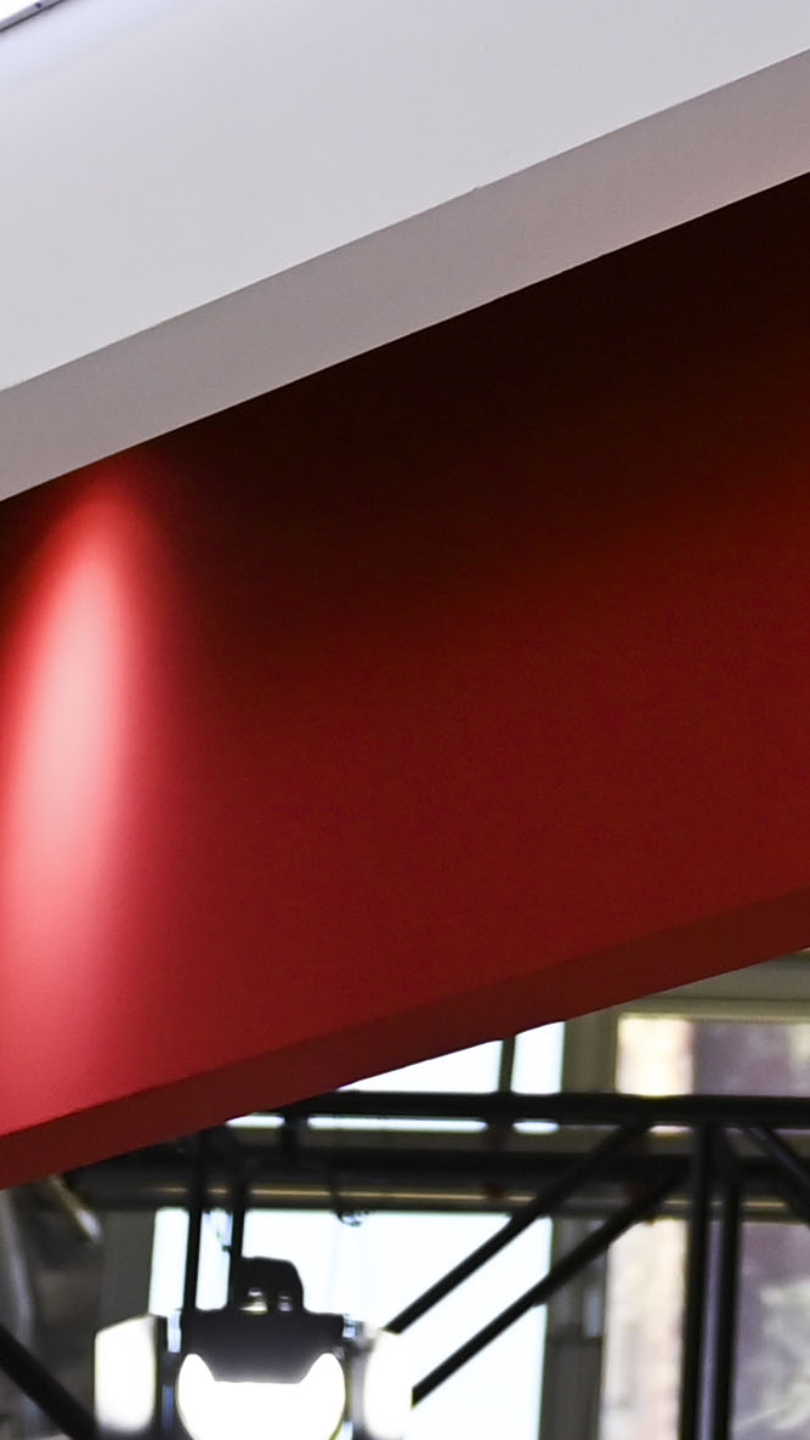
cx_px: 429
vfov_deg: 9.0
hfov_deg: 5.1
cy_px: -296
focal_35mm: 236
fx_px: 9012
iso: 360
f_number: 2.8
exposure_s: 1/1000
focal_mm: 48
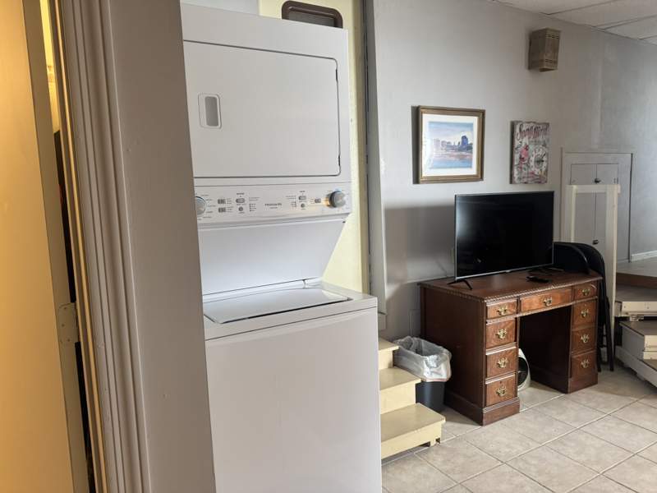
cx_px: 328
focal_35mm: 24
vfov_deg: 56.8
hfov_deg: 71.6
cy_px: 246
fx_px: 456
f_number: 1.78
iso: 200
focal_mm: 6.76
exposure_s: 1/60
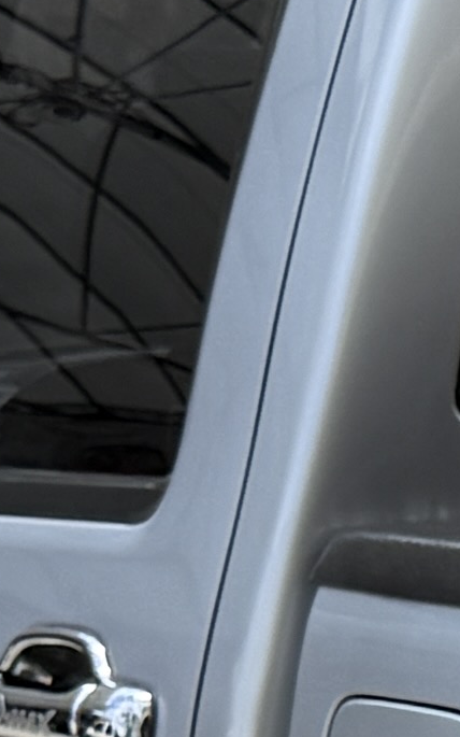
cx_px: 1557
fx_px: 4253
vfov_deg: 9.5
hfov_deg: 5.6
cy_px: 1206
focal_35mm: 212
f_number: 1.78
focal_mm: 6.76
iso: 100
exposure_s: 1/2801
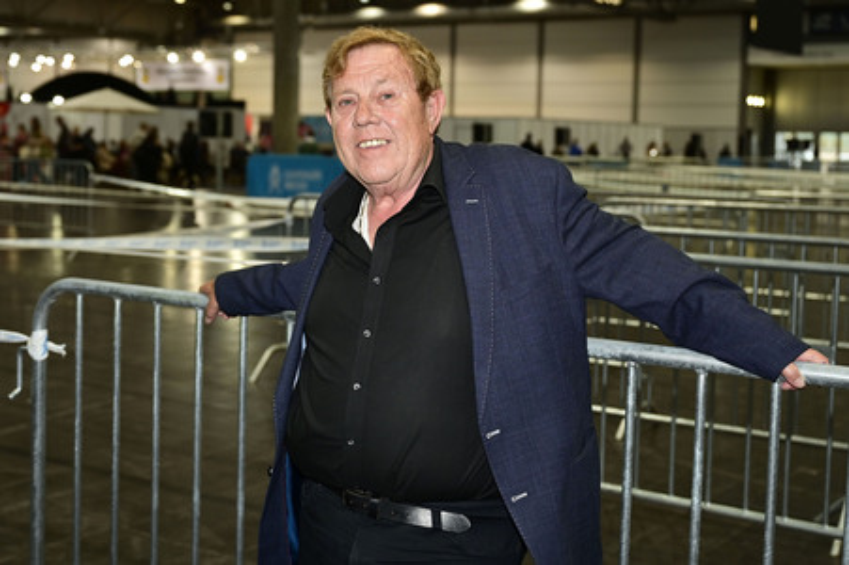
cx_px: 424
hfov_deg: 46.4
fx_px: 990
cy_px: 282
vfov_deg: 31.8
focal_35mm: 42
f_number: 3.5
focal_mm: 42
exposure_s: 1/200
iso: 1000
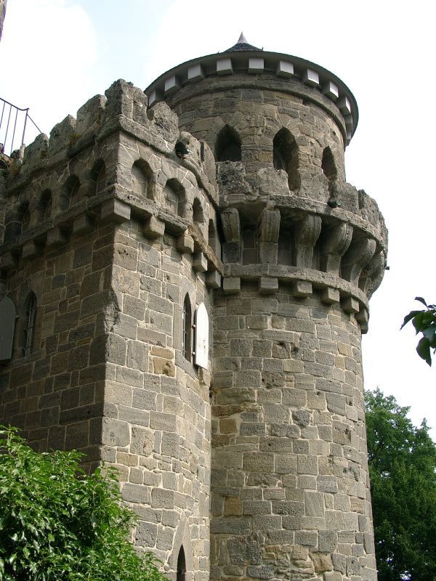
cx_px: 218
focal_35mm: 42
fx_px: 705
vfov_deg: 44.8
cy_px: 290
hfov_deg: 34.3
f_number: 4
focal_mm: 8.82
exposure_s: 1/404
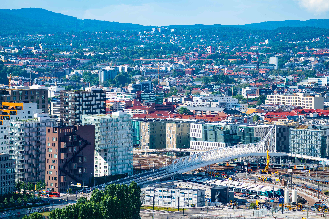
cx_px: 164
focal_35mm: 130
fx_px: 1188
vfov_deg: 10.5
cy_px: 110
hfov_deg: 15.8
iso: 100
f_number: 5
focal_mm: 130
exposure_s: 1/400
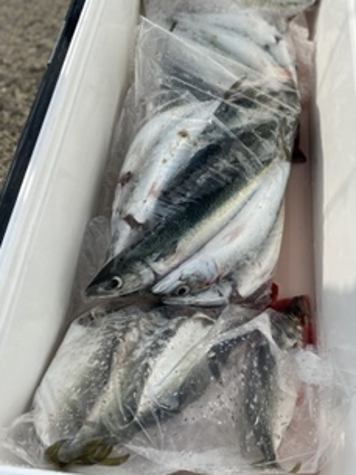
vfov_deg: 53.6
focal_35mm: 34
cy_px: 189
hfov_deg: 41.7
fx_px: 467
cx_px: 194
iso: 32
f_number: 1.8
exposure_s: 1/5025
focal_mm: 4.25
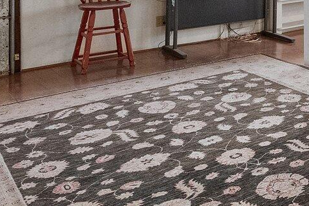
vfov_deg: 22.0
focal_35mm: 55
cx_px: 452
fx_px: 472
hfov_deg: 26.9
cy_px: -65
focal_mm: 13
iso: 5000
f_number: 6.3
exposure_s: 1/200
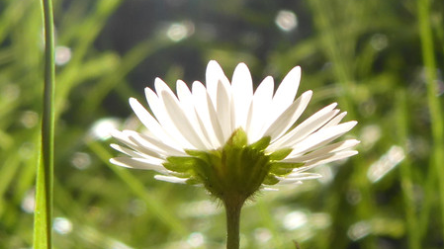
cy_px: 131
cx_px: 216
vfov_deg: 11.9
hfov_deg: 21.0
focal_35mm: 102
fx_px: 1200
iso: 80
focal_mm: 4.9
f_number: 3.3
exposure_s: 1/400
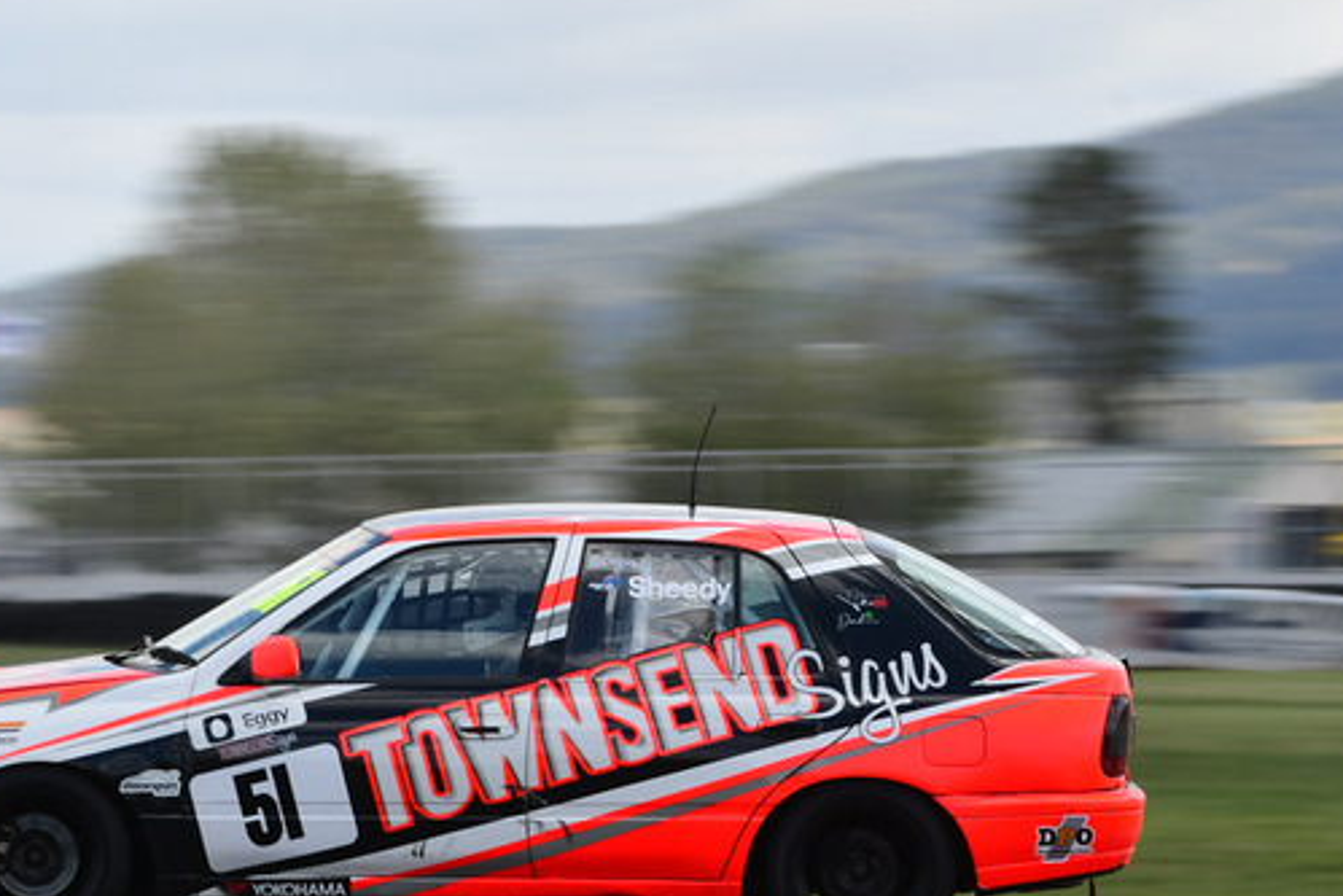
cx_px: 522
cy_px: 398
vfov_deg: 2.9
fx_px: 17948
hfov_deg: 4.3
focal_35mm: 481
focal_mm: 200
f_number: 10
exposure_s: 1/160
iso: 125
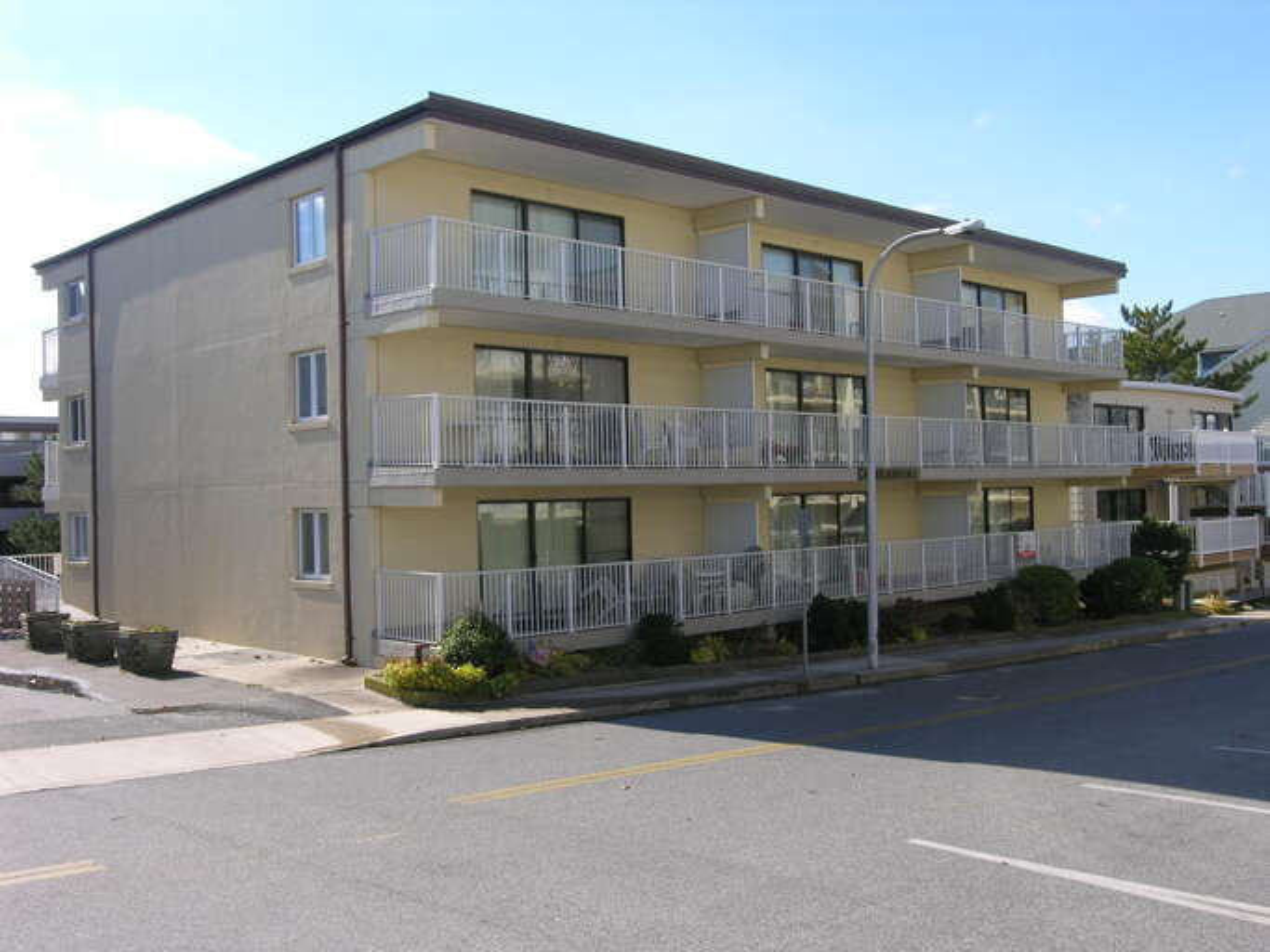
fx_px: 1247
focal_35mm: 34
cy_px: 476
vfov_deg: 41.8
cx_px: 635
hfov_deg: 54.0
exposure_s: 1/156
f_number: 5.9
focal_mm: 8.7
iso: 50
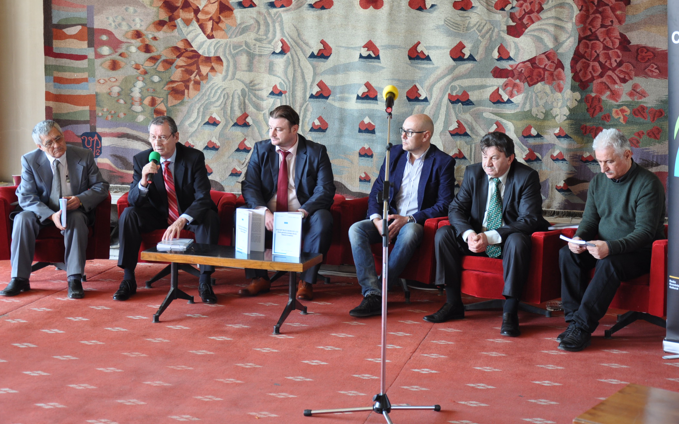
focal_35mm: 62
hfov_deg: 33.0
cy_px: 198
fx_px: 1147
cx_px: 340
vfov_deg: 21.0
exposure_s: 1/25
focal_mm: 40
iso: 400
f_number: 4.8
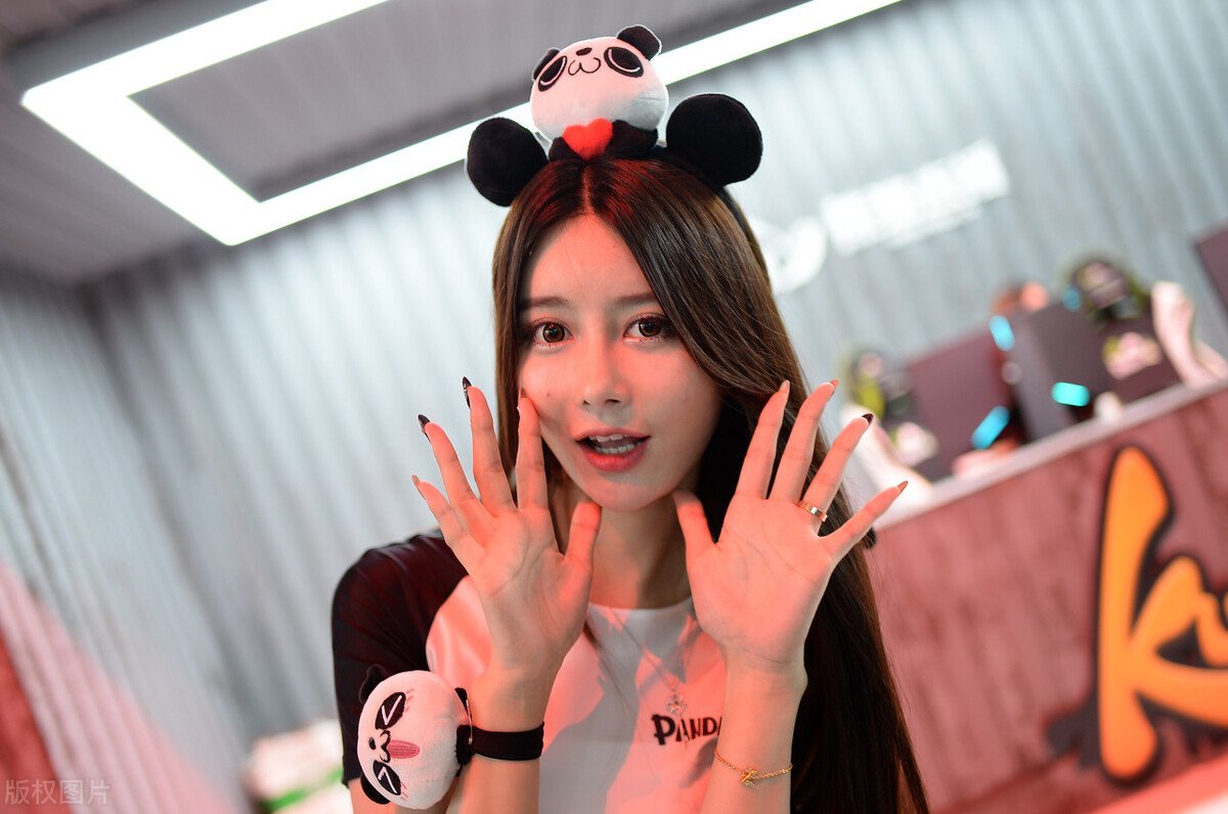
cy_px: 407
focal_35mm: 35
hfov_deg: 54.5
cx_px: 614
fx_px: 1192
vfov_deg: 37.7
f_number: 1.8
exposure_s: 1/40
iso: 400
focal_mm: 35
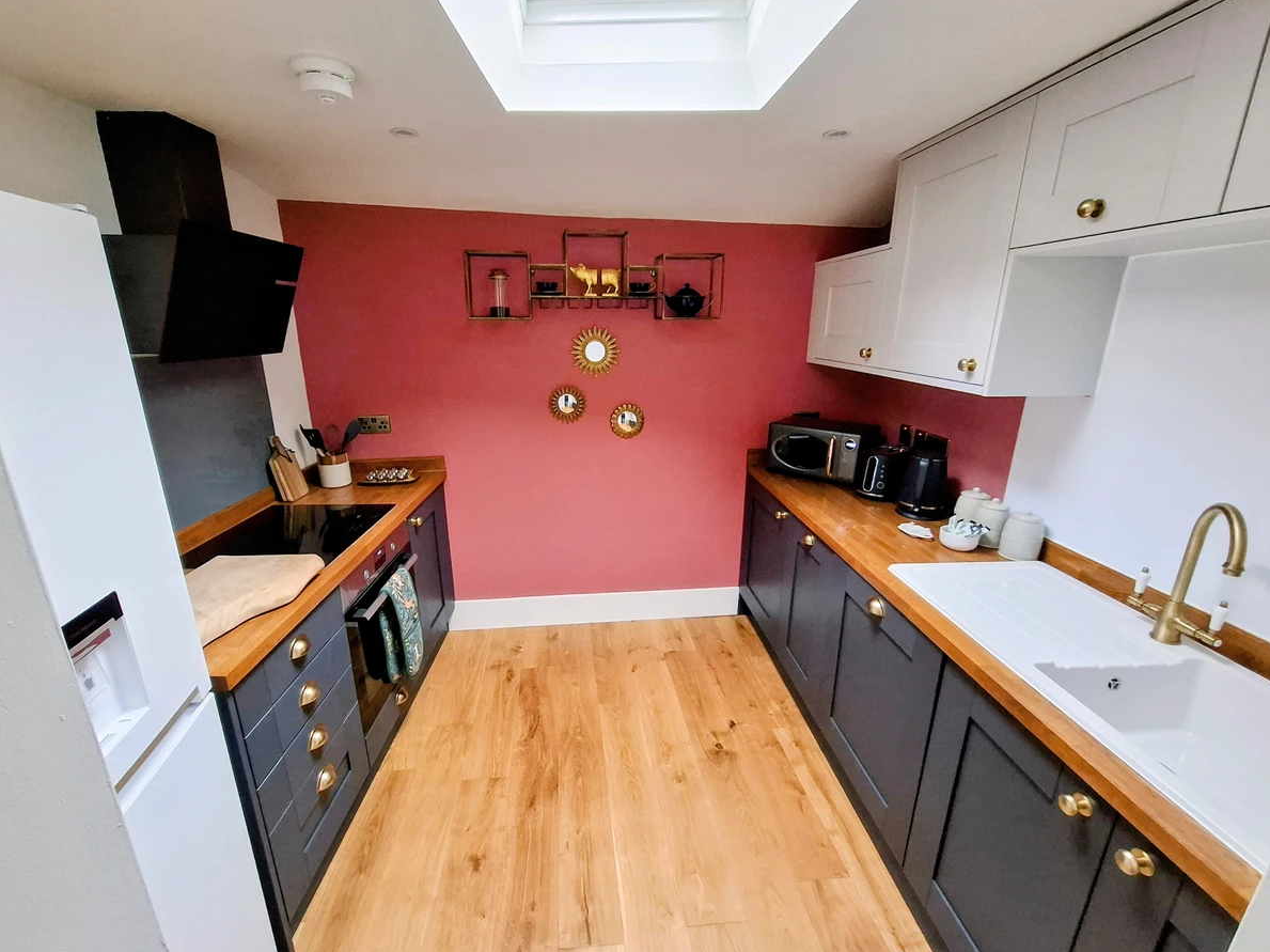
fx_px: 513
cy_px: 475
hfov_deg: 102.0
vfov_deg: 85.6
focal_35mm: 14
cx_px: 597
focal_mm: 1.74
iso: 250
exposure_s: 1/25
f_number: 2.2
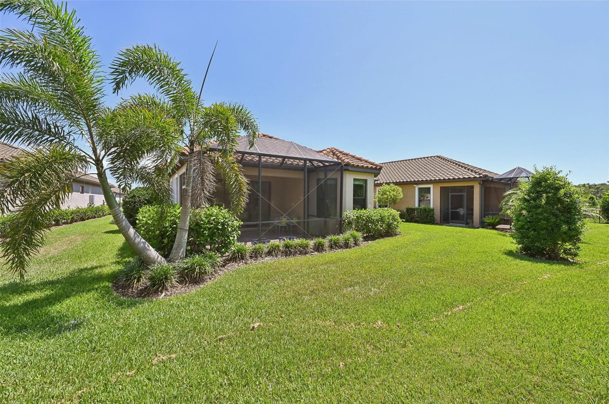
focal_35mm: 14
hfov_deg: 104.3
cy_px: 202
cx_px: 304
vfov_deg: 81.1
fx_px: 237
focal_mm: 14
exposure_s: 1/1000
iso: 400
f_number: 8
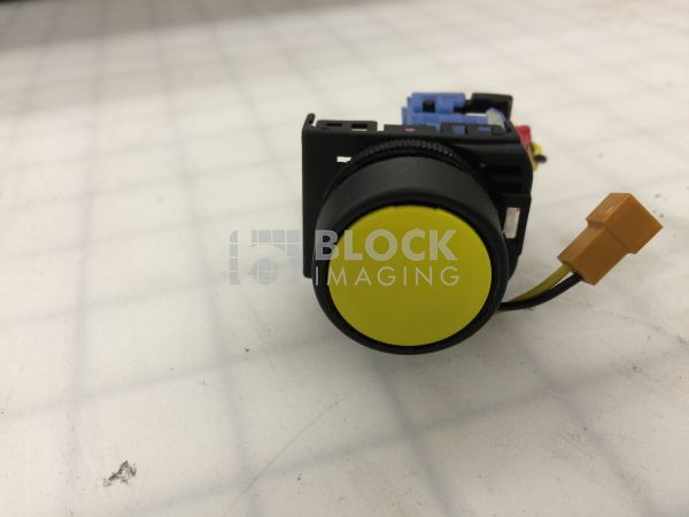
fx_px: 577
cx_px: 344
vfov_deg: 48.2
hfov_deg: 61.7
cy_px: 258
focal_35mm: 29
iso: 32
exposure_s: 1/30
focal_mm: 4.15
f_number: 2.2
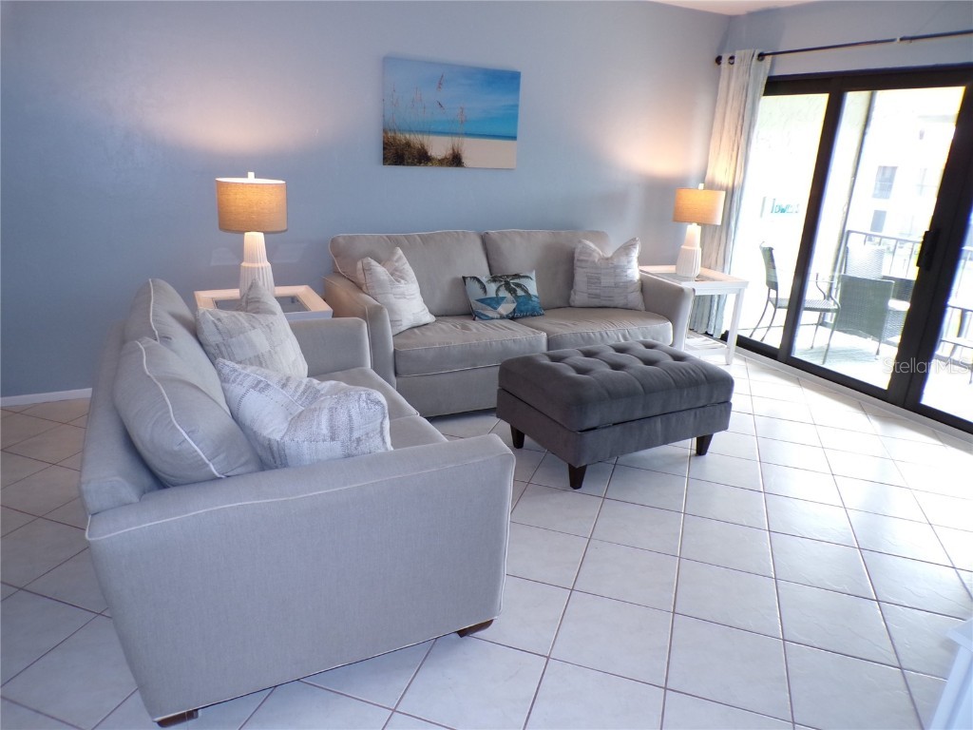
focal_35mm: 24
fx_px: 675
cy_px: 365
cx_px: 486
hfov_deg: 71.6
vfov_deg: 56.8
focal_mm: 4.3
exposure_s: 1/40
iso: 200
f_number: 3
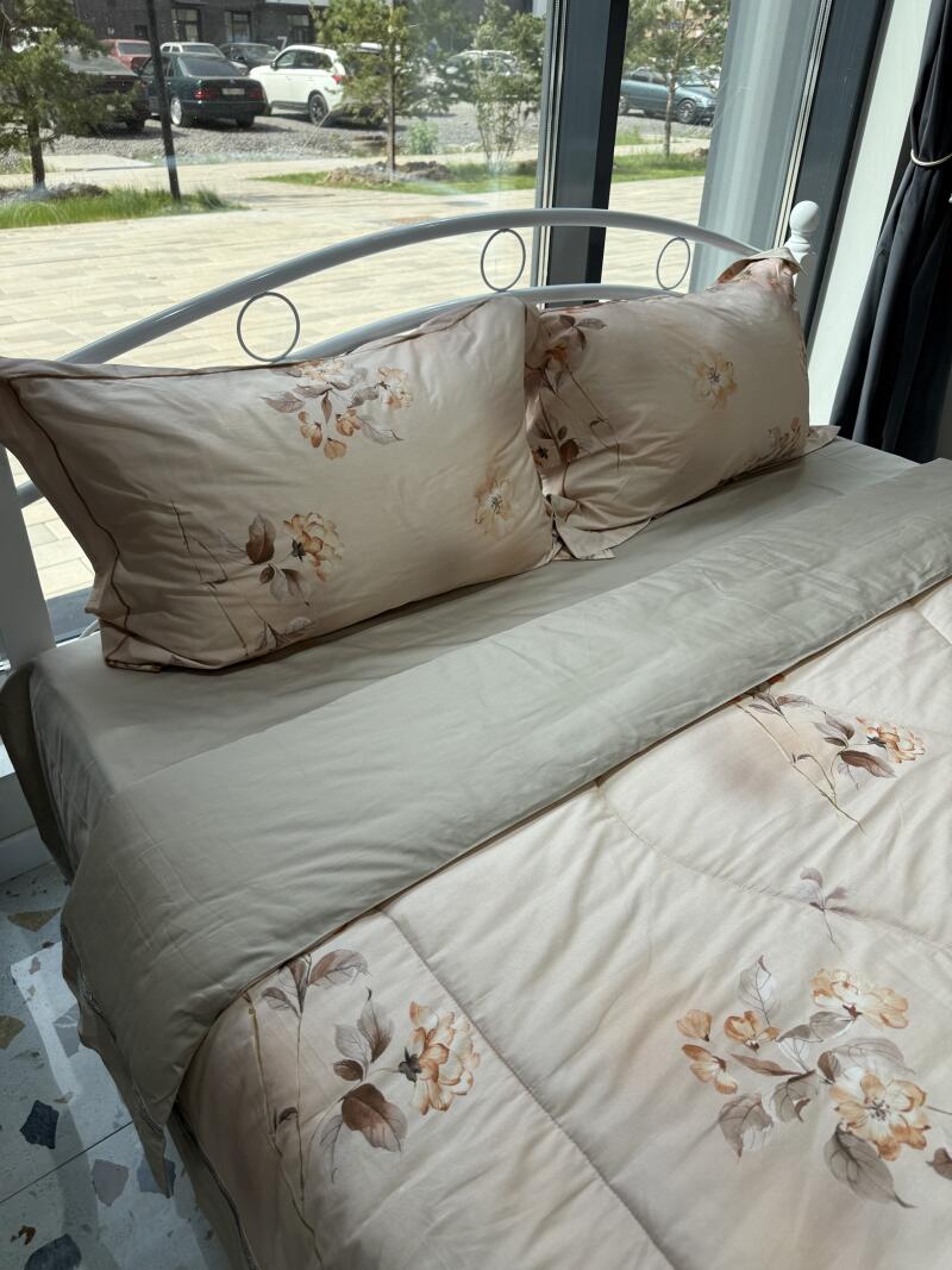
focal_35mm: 24
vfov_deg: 71.6
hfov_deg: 56.8
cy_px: 635
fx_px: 880
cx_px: 476
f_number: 1.78
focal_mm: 6.76
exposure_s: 1/1553
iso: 80
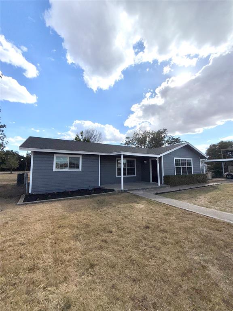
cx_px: 116
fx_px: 126
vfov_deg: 102.1
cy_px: 156
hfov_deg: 85.7
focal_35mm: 14
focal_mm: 2.22
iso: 16
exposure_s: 1/4425
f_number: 2.2
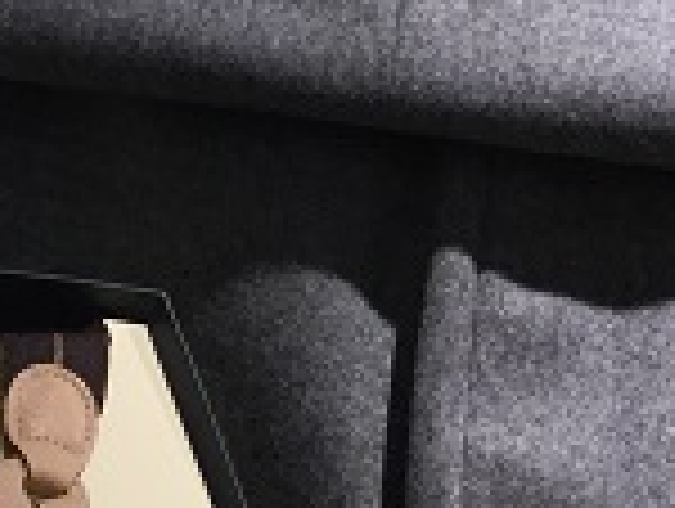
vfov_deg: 9.0
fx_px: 3223
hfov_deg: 11.9
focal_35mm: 165
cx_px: 590
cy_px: 99
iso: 32
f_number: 2.4
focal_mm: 3.3
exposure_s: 1/40
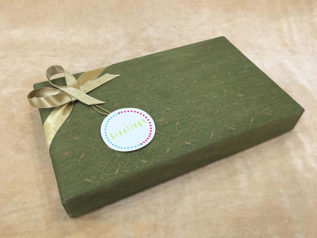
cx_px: 158
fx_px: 266
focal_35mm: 29
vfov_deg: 48.2
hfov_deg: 61.7
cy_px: 119
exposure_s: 1/33
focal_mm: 4.15
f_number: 2.2
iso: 100
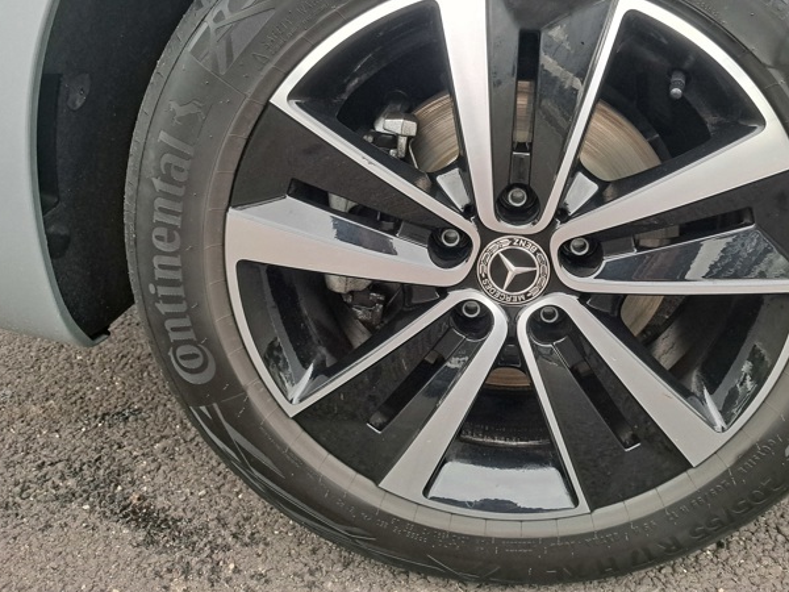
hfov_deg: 56.5
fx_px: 729
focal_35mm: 32
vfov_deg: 43.6
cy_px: 205
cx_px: 464
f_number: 1.8
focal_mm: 5.23
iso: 400
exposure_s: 1/60
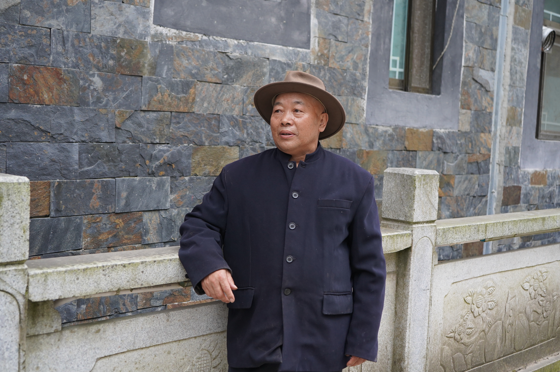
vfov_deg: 30.5
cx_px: 284
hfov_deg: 44.5
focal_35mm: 44
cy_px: 184
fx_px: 684
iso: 1250
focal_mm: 43
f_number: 4.5
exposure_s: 1/160
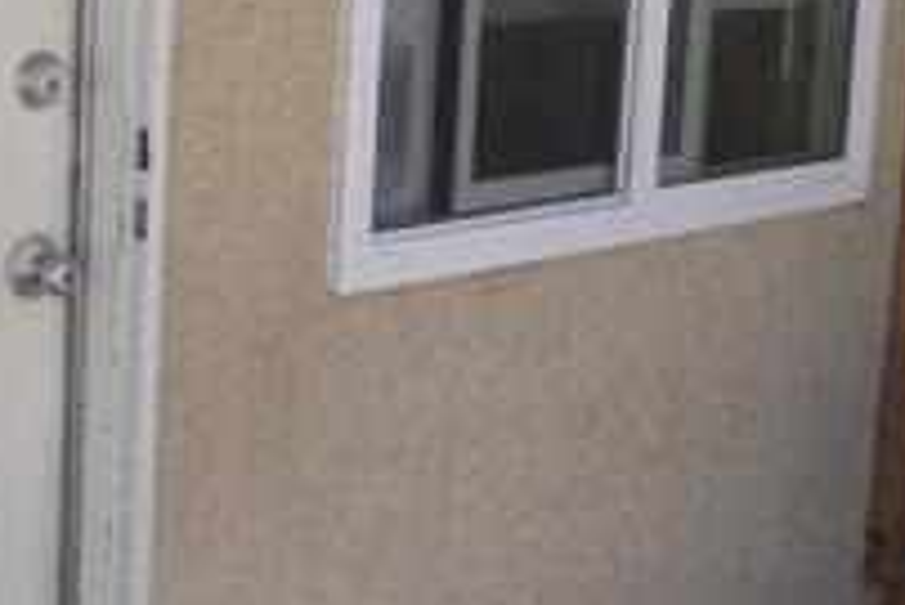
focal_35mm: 89
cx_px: 184
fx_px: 2239
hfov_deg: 22.5
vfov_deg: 15.3
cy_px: 188
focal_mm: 4.9
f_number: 3.2
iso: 80
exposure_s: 1/400
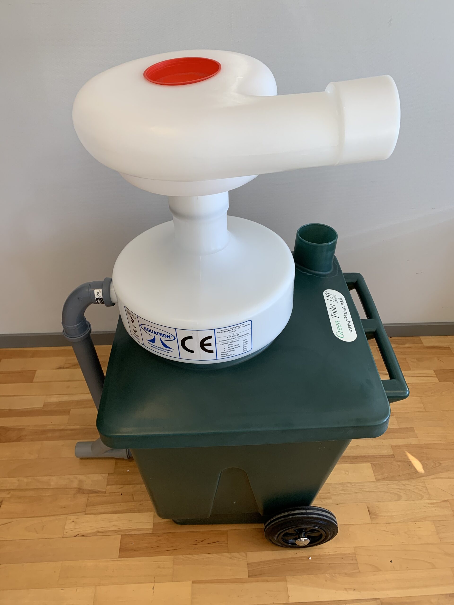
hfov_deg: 53.1
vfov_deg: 67.3
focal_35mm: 26
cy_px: 302
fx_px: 455
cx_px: 227
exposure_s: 1/100
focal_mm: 4.25
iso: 64
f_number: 1.8
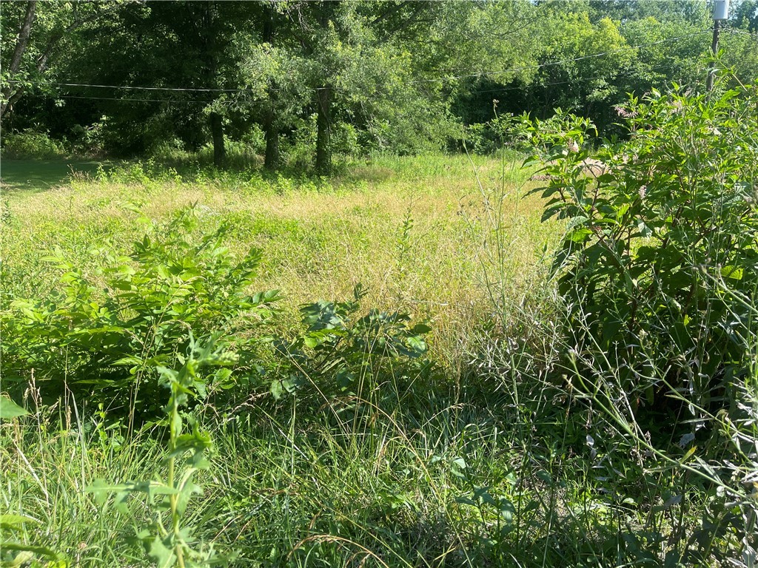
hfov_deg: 69.4
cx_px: 379
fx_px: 547
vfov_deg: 54.9
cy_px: 284
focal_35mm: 25
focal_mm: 5.1
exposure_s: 1/1188
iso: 32
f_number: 1.6
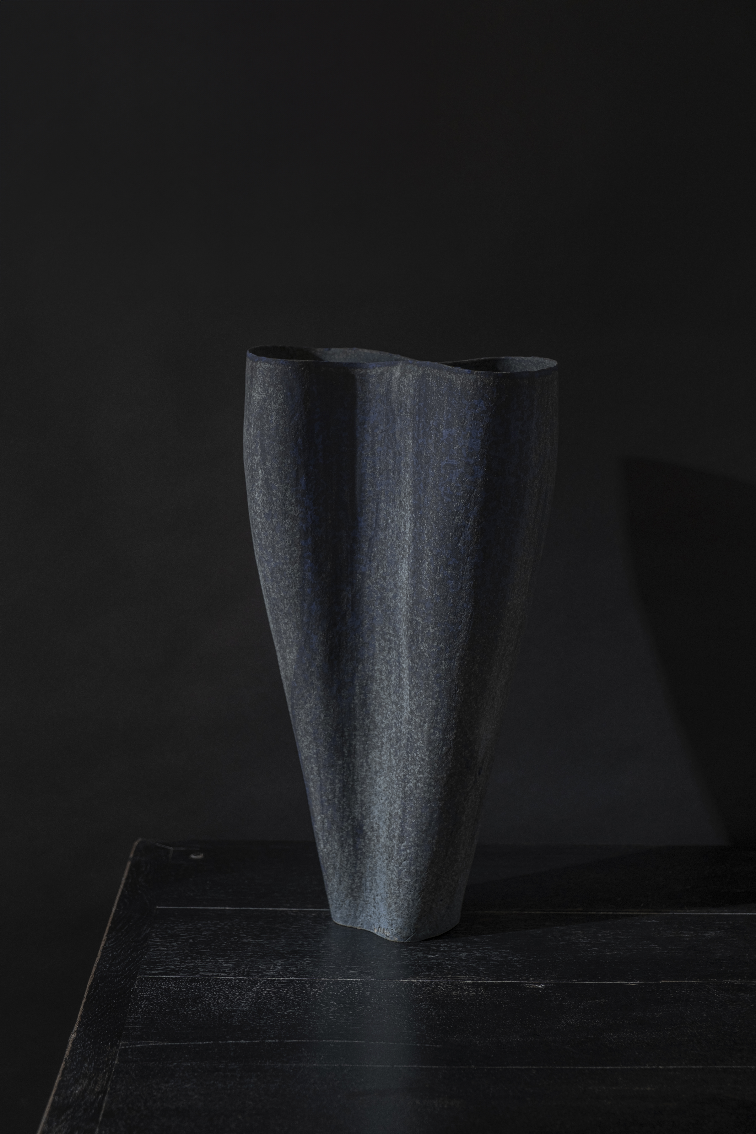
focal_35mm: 83
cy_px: 567
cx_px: 378
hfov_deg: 16.5
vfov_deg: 24.5
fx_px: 2614
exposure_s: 1/25
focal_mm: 55
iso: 200
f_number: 4.5
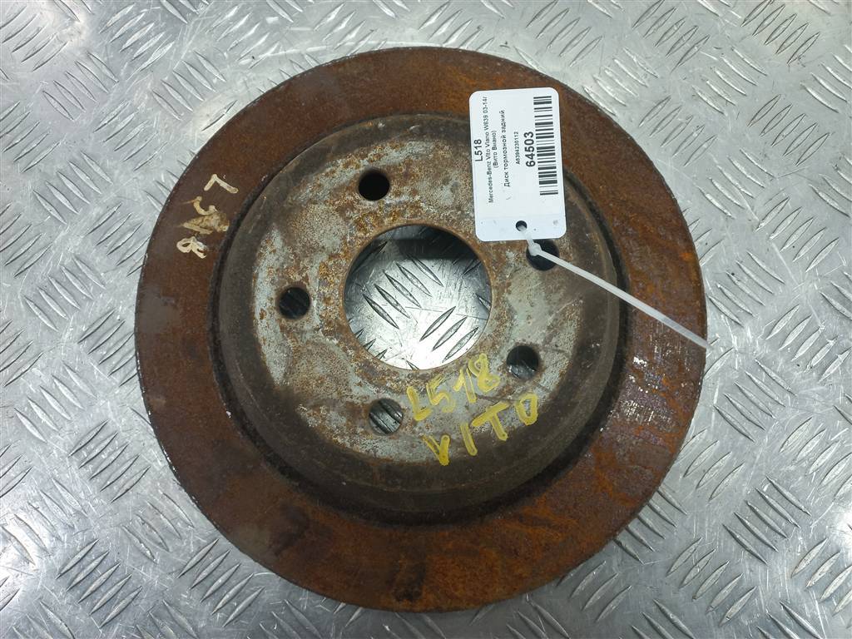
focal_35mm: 25
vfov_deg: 54.9
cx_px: 426
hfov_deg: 69.4
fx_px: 615
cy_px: 320
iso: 64
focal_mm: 4.6
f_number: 1.8
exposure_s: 1/50
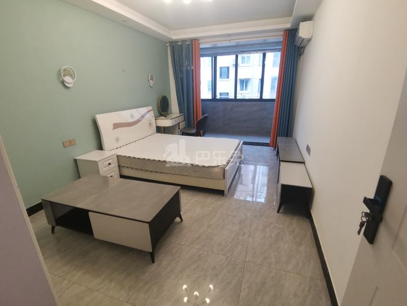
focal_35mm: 17
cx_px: 204
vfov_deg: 74.7
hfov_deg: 91.0
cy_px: 153
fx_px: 200
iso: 250
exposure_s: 1/33.3
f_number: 2.2
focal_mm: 2.26
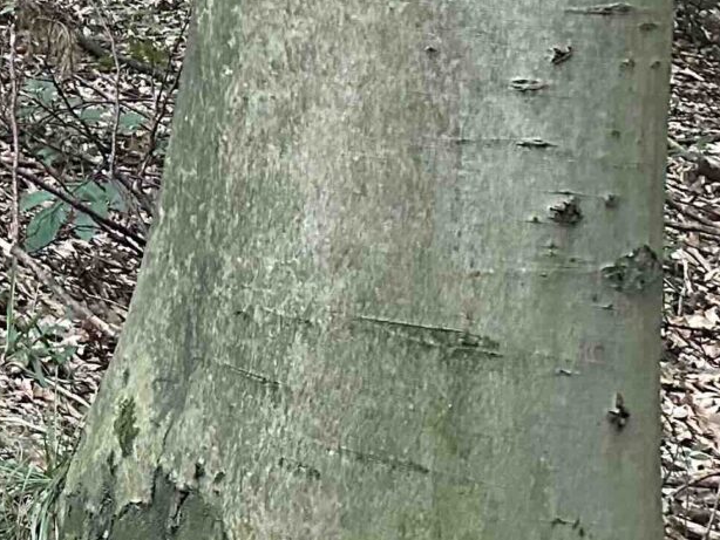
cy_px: -295
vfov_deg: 13.8
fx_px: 2081
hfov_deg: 16.2
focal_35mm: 100
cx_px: -613
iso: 1000
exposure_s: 1/58
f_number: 1.78
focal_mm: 6.86
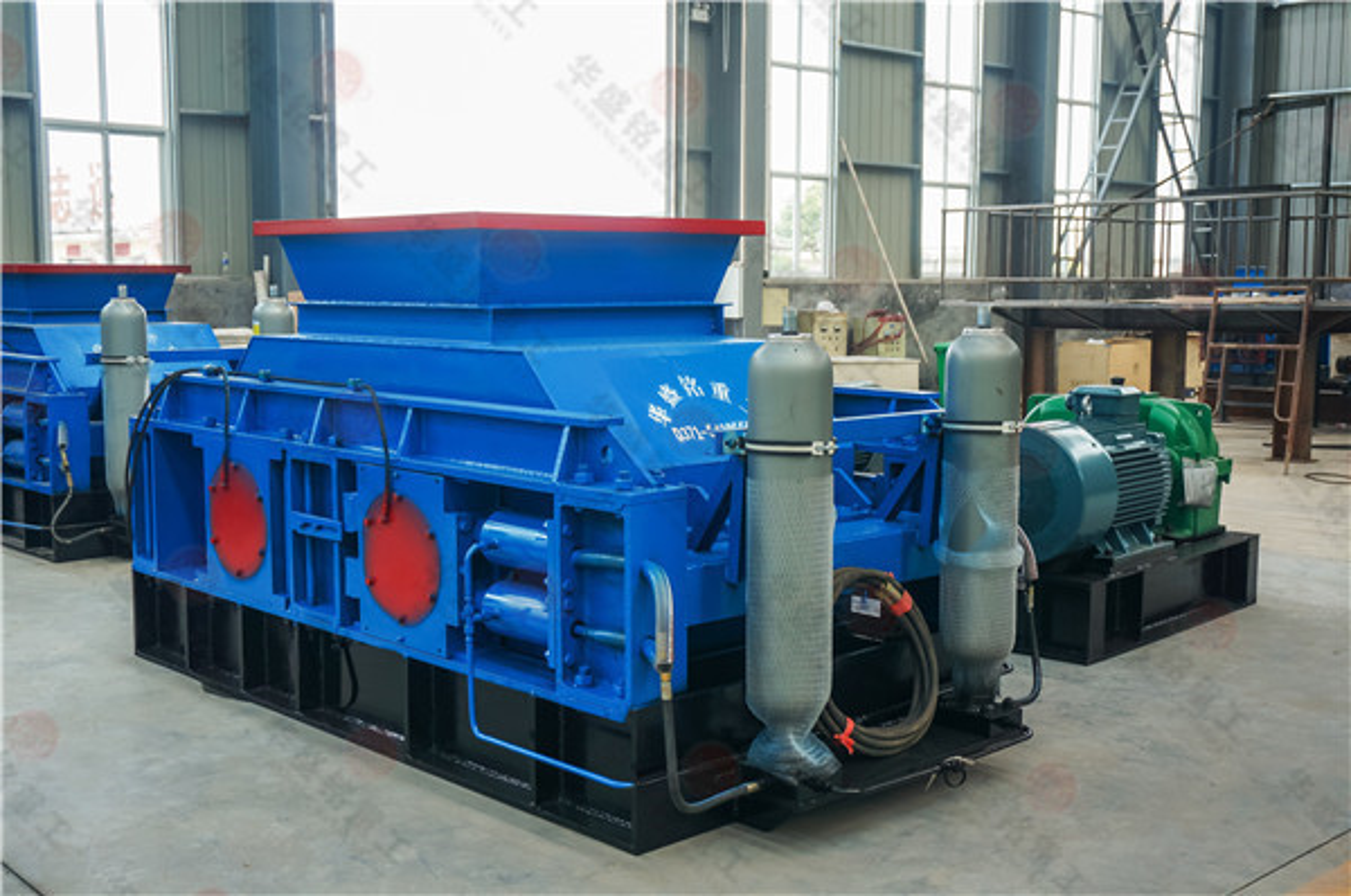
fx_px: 1517
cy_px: 448
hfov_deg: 48.0
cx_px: 676
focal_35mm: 40
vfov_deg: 32.9
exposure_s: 1/80
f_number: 4.5
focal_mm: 27
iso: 200
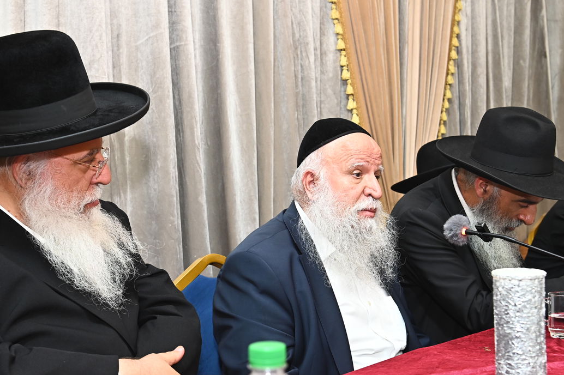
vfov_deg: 20.9
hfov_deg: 31.0
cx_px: 277
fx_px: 1018
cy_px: 202
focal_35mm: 65
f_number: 6.3
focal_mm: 48
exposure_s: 1/160
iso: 1250
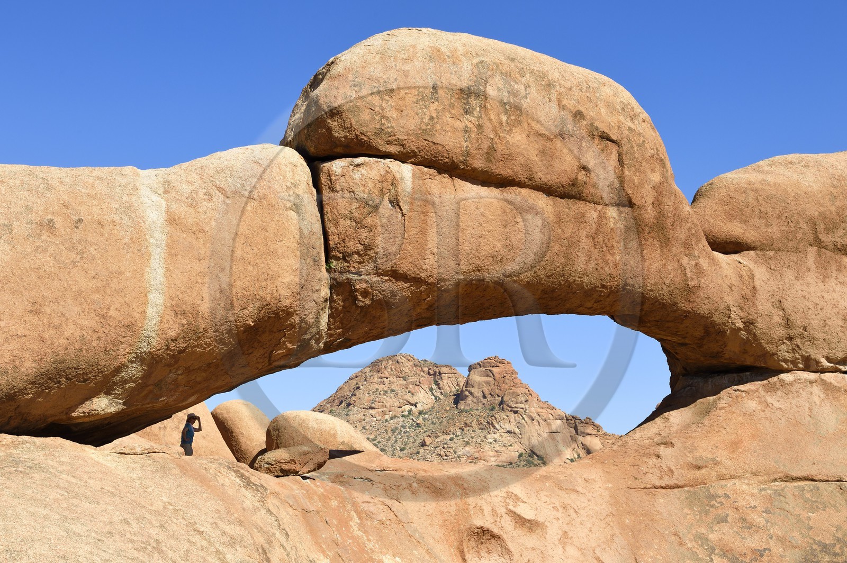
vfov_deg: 22.6
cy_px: 282
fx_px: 1410
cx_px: 424
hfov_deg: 33.4
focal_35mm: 60
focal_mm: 60
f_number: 13
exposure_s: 1/250
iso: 200
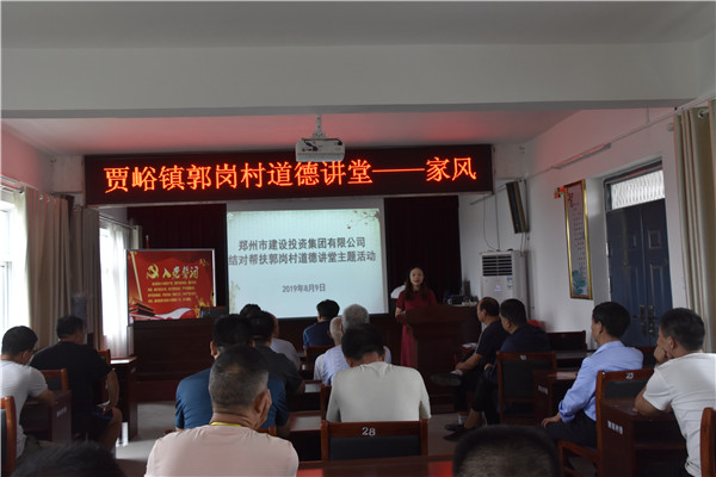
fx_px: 656
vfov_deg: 40.0
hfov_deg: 57.2
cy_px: 238
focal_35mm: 33
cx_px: 358
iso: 800
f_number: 5.6
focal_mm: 22
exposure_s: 1/125
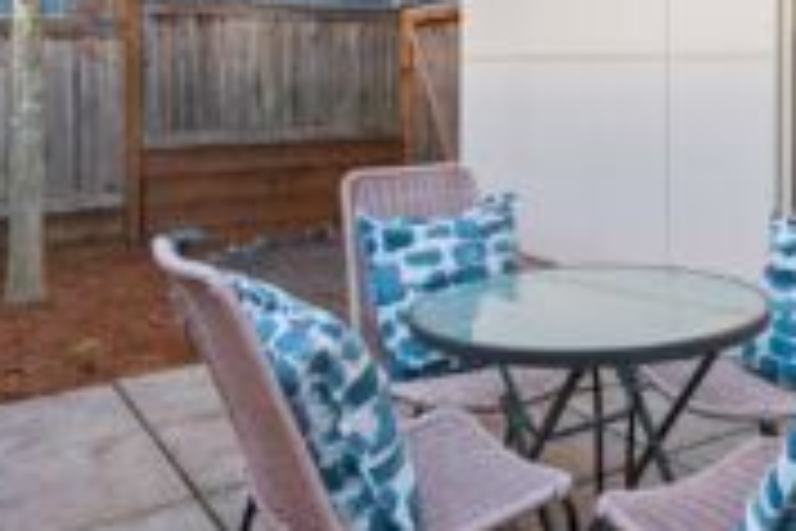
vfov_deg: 29.5
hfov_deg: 44.2
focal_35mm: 43
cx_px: 580
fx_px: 951
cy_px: 25
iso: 500
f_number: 7.1
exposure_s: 1/5
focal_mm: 19
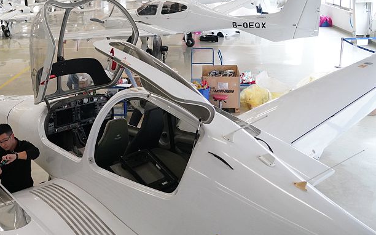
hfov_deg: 39.9
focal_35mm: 48
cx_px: 68
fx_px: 492
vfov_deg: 26.6
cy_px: 63
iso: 4000
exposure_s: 1/640
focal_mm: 24
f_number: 4
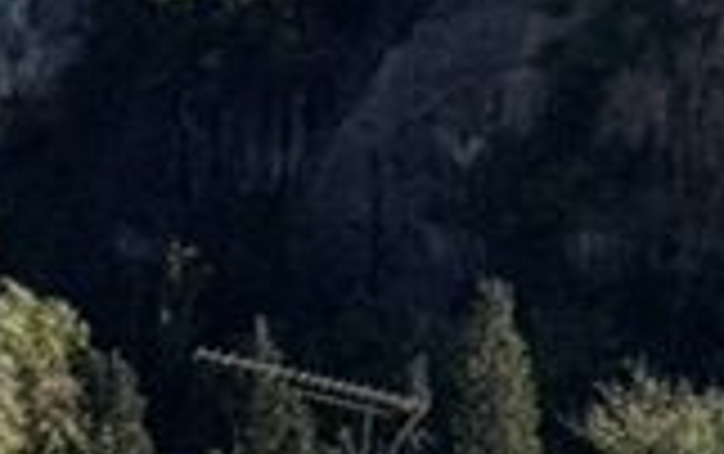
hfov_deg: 6.4
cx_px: 1313
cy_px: -1277
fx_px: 6380
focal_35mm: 323
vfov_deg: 3.9
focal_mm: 6.76
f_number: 1.78
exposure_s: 1/6410
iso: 64
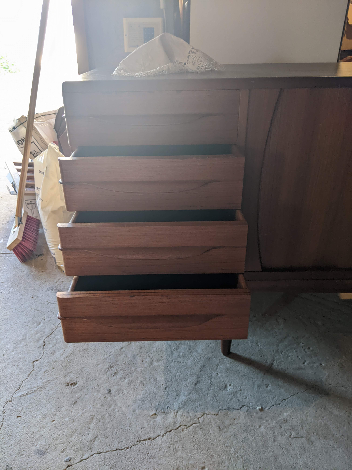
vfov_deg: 65.3
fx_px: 366
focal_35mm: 27
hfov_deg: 51.4
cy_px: 235
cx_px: 176
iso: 106
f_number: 1.8
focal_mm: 4.44
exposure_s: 1/25
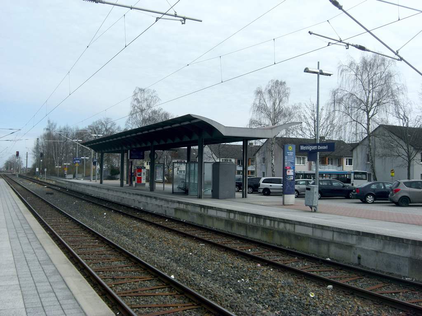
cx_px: 211
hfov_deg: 49.0
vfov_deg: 37.7
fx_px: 463
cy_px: 158
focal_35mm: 38
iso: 80
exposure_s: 1/800
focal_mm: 7.9
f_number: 4
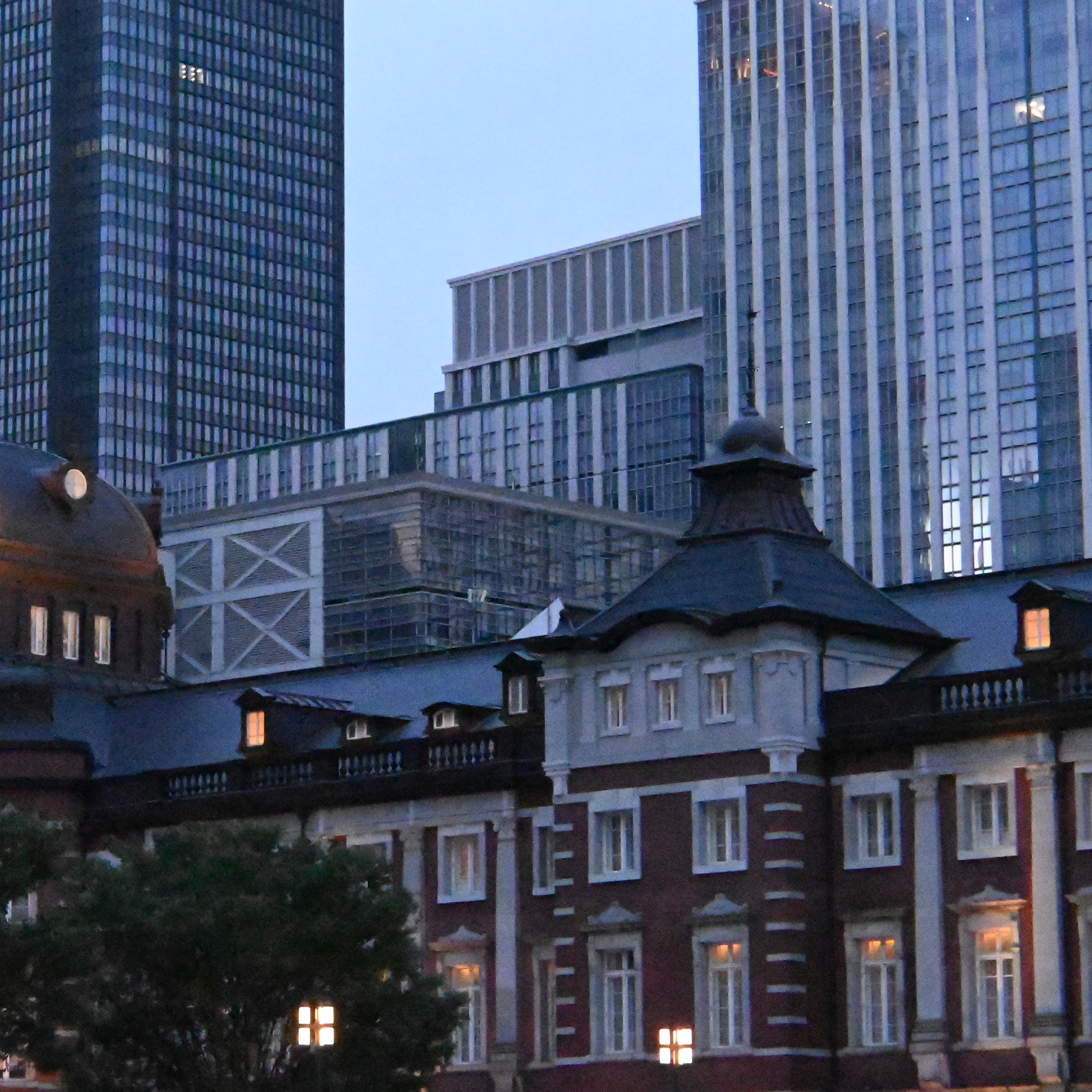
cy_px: 473
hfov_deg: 15.0
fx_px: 4140
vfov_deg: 15.0
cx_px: 301
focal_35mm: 116
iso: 51200
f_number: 8
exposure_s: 1/500
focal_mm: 50
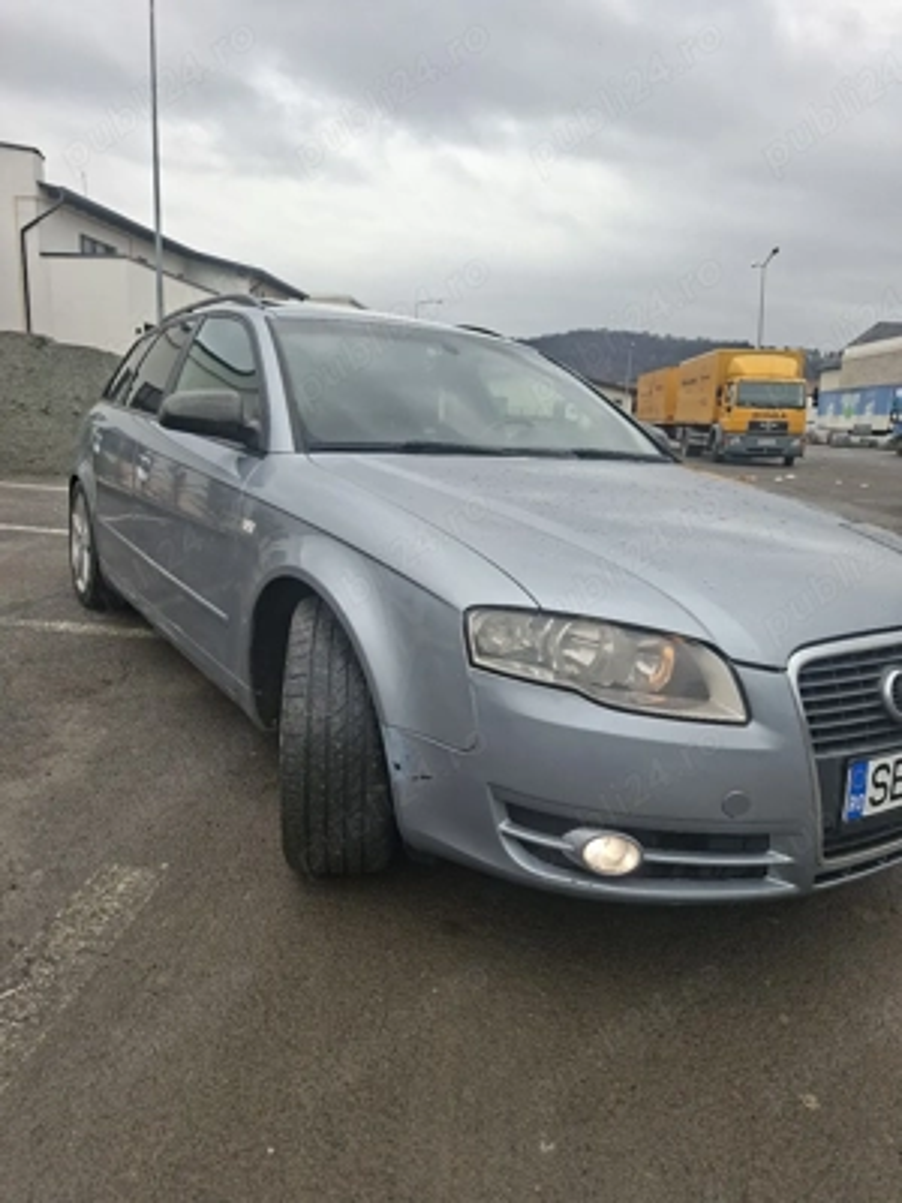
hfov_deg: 58.9
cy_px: 602
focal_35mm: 23
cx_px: 451
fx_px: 799
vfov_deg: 73.9
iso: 50
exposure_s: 1/357
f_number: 1.8
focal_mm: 5.54
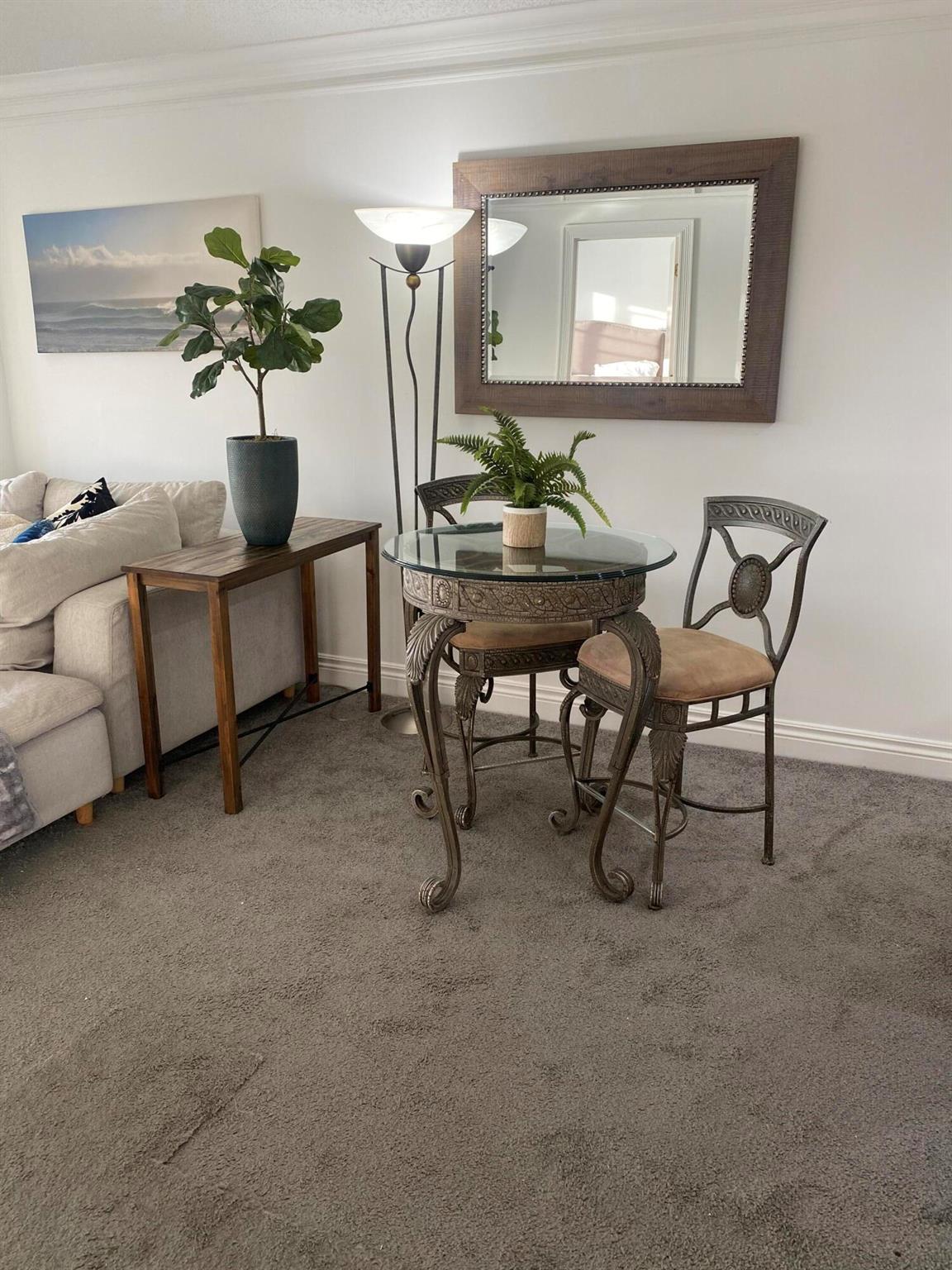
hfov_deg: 53.1
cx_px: 476
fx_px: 953
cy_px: 635
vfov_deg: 67.3
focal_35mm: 26
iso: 64
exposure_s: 1/60
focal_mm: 4.25
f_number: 1.8
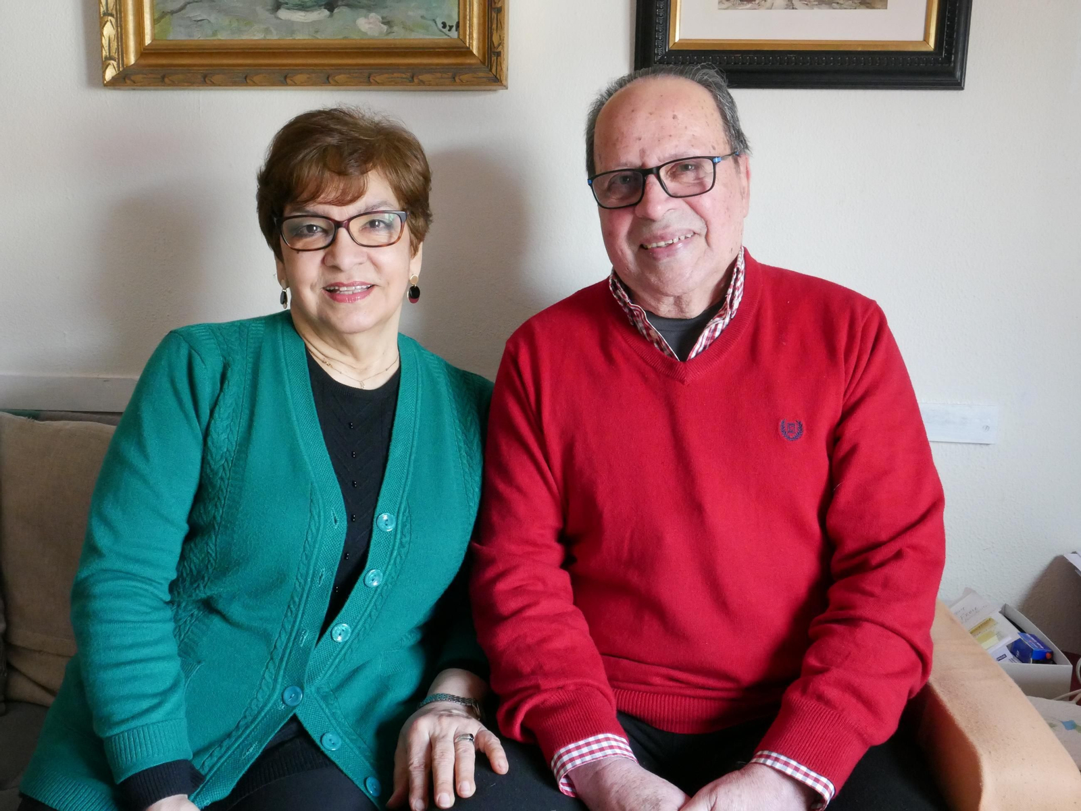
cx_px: 540
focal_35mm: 32
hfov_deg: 56.8
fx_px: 1000
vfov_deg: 44.2
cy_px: 406
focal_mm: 16
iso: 3200
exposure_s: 1/13
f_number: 14
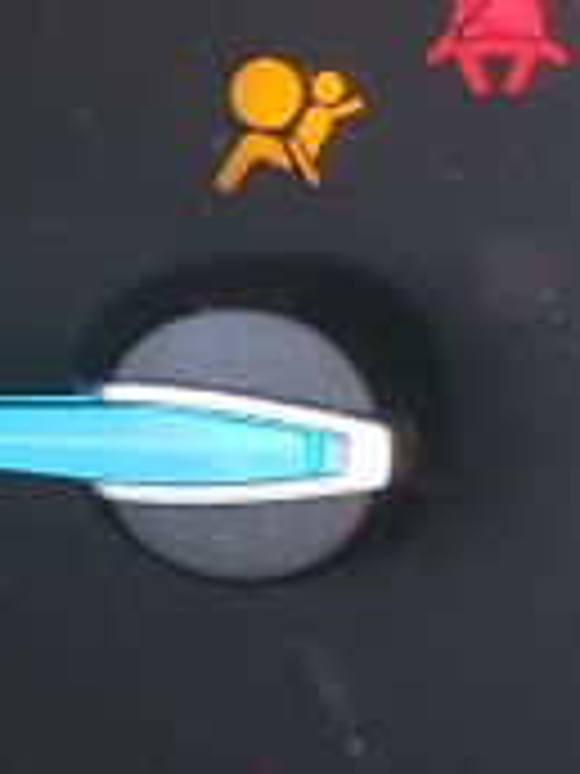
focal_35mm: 242
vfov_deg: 8.1
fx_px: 5406
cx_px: 2118
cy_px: 0
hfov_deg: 5.5
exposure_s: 1/100
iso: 51
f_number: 1.5
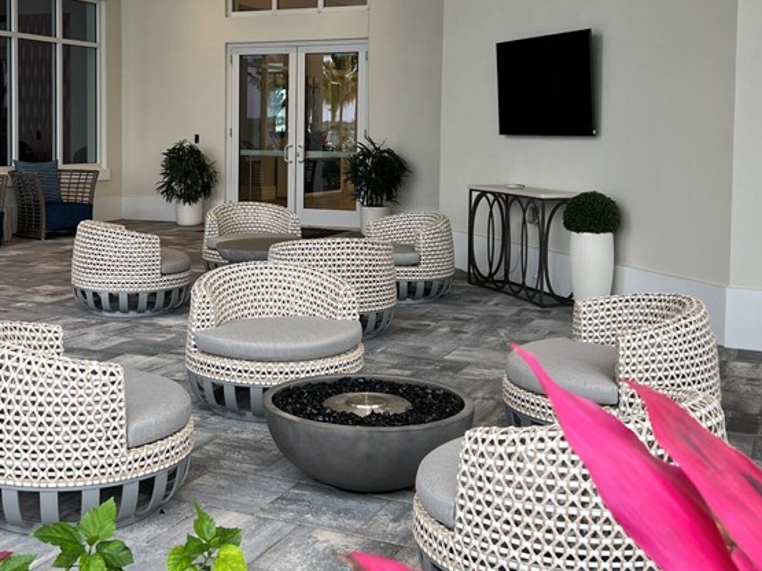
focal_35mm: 48
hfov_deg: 39.4
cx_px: 280
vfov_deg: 30.0
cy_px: 181
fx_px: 1056
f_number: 1.5
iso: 50
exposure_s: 1/121
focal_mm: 5.7
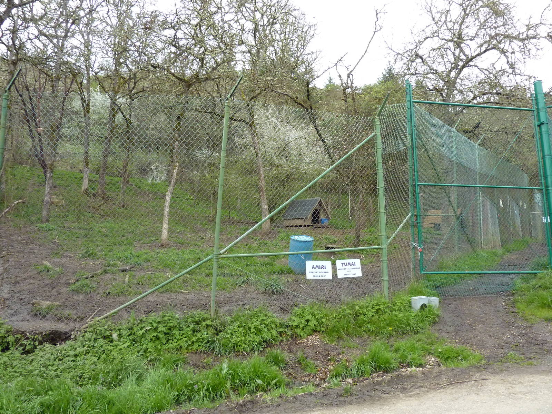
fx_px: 399
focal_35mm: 25
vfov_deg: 54.9
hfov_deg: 69.4
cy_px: 207
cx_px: 276
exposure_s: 1/500
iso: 320
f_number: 3.3
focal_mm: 4.1
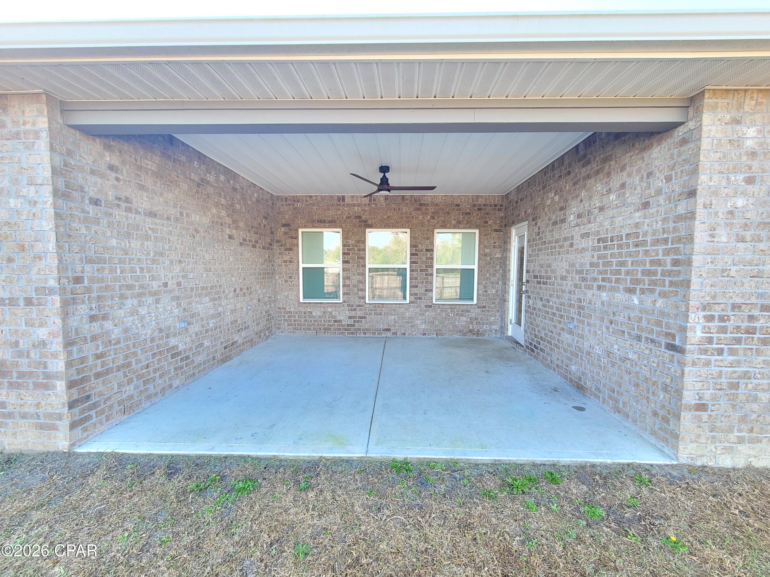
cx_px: 385
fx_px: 289
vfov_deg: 89.9
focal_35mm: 13
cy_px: 288
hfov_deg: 106.2
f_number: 2.2
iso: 64
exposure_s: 1/60
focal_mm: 2.2
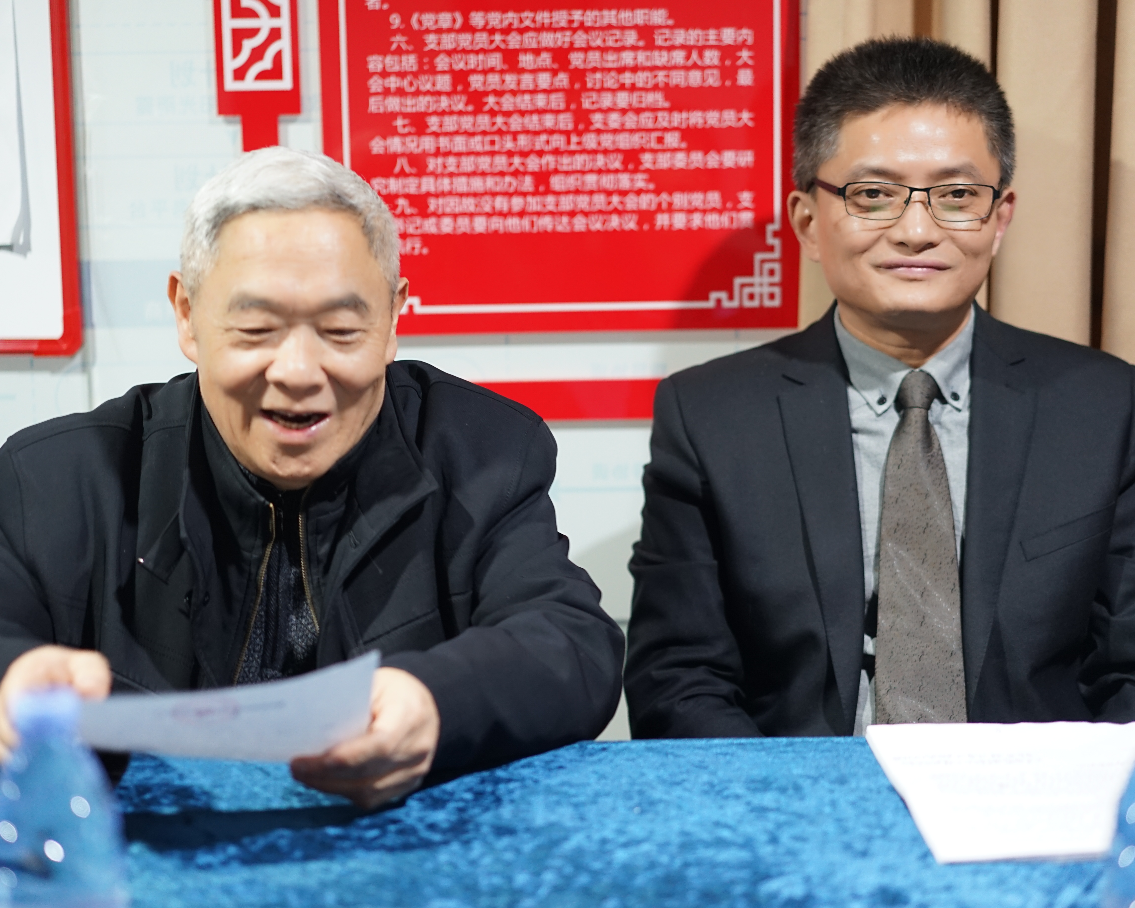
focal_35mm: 68
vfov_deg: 22.5
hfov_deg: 27.9
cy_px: 465
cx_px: 561
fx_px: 2284
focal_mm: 55
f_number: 2
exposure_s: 1/30
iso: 800
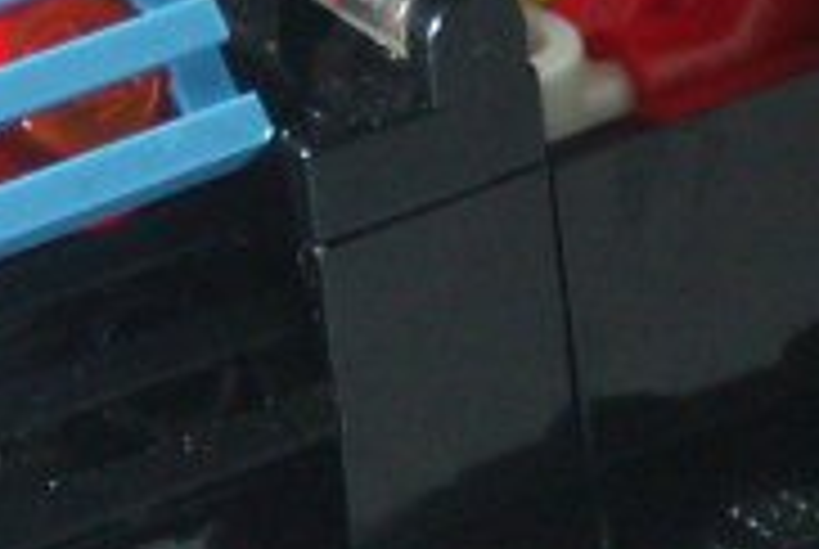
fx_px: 20804
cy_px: 90
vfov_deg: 1.5
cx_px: 392
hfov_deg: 2.3
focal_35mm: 913
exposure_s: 1/200
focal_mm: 50.69
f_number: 4
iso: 200
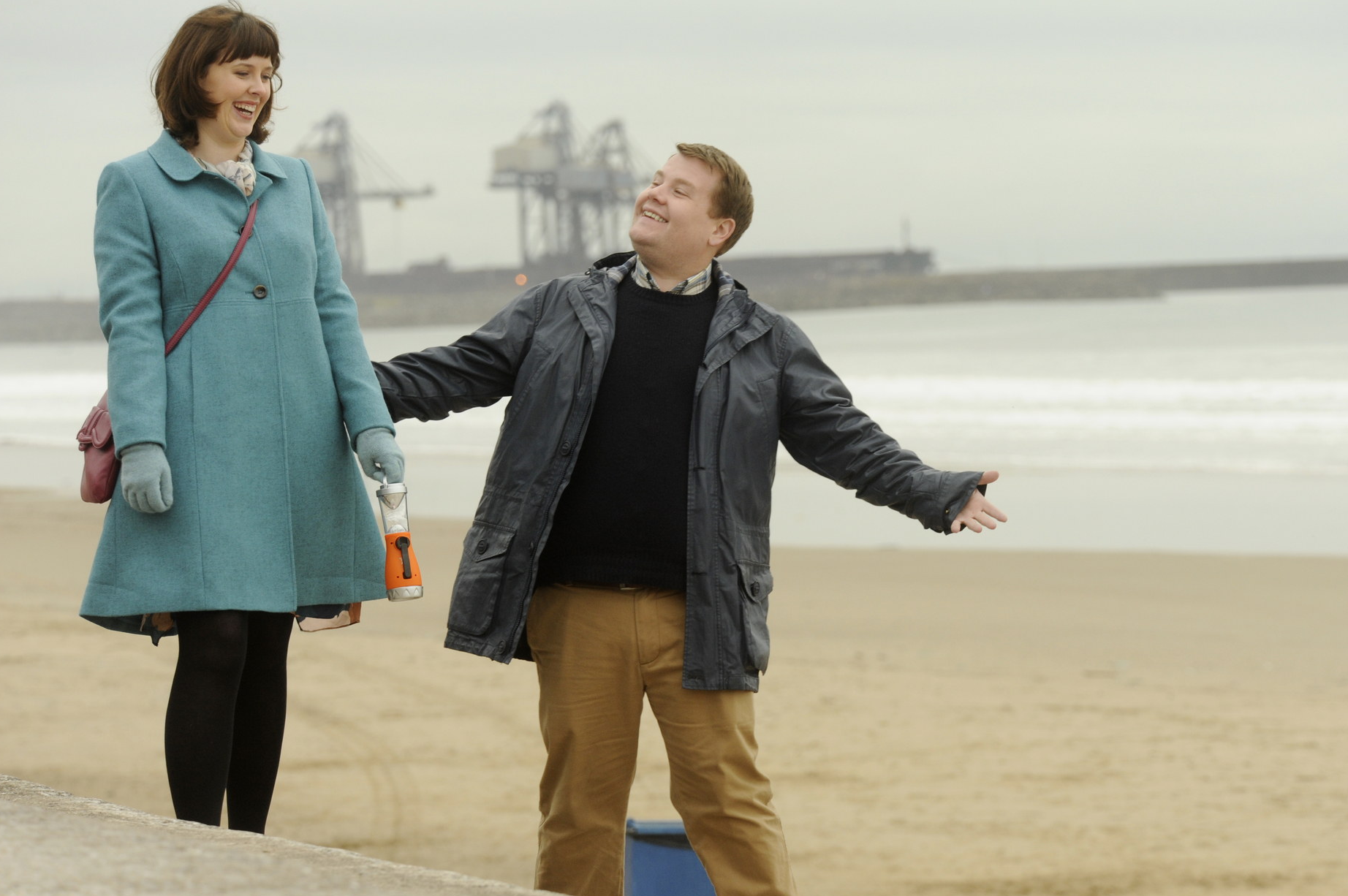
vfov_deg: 6.5
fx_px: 7894
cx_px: 741
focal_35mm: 211
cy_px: 456
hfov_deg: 9.8
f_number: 6.3
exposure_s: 1/320
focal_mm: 190
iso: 800
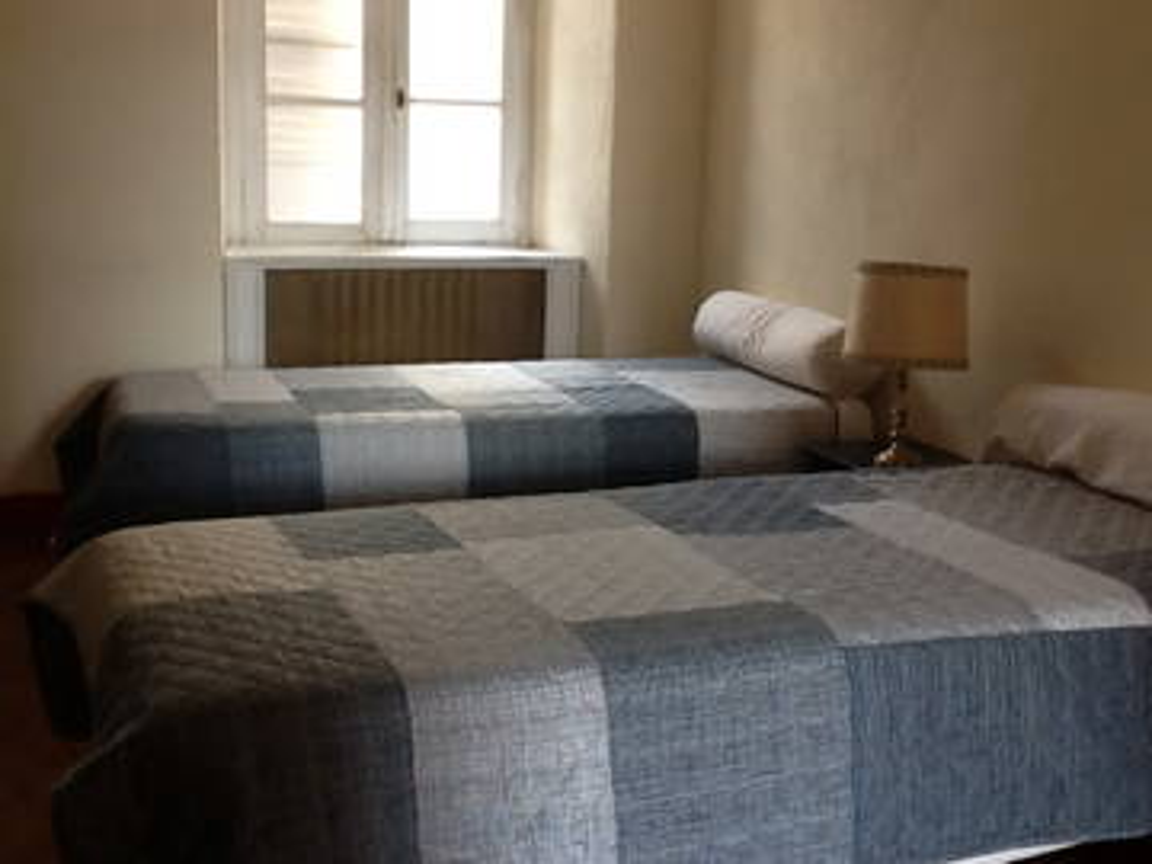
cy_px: 432
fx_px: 1464
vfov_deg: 32.9
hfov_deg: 42.9
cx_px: 576
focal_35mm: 44
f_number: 2.4
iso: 50
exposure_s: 1/30
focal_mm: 2.03
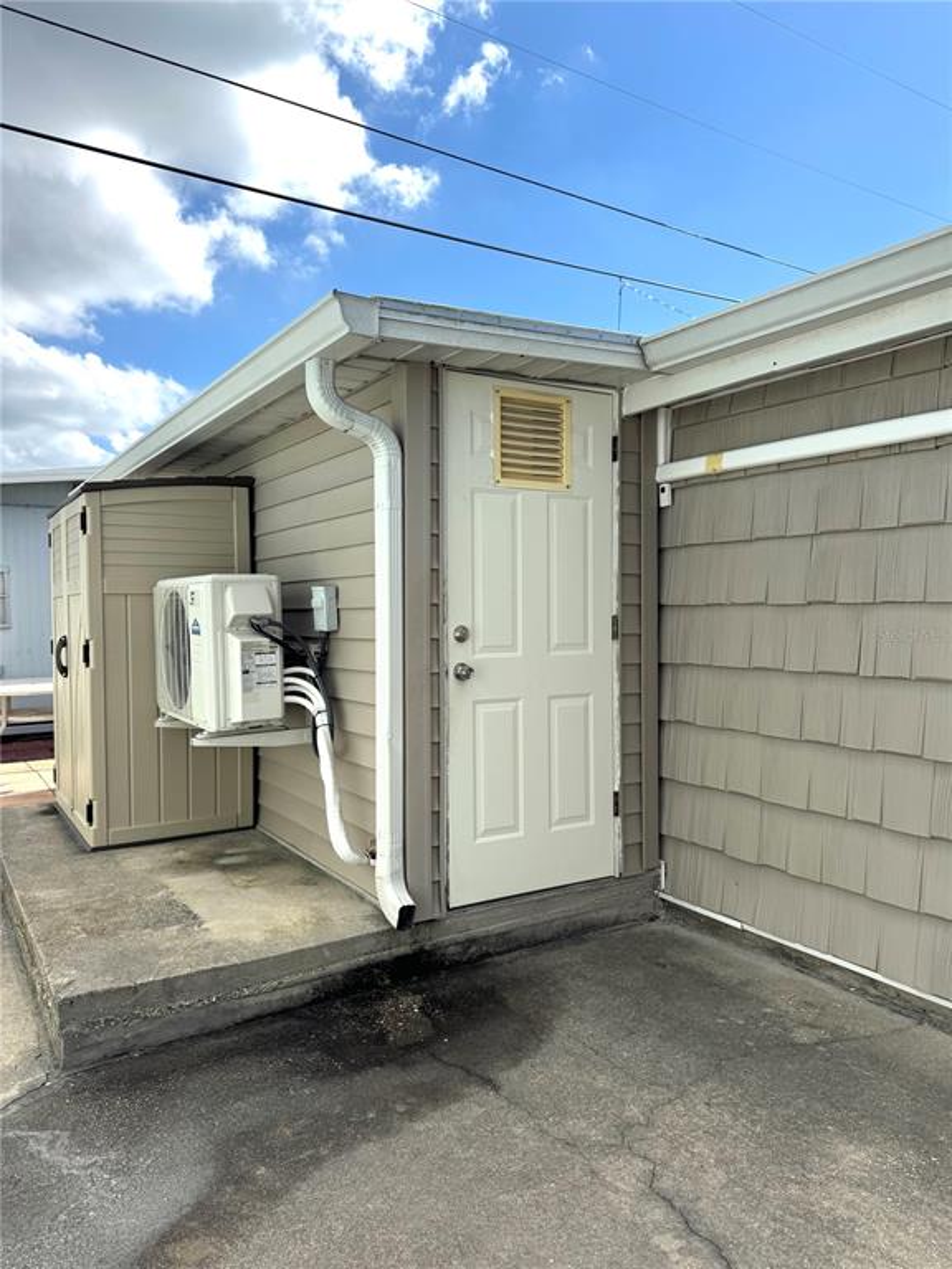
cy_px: 634
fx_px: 880
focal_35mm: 24
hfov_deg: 56.8
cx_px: 476
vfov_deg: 71.6
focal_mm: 6.76
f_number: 1.78
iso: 80
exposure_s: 1/7092
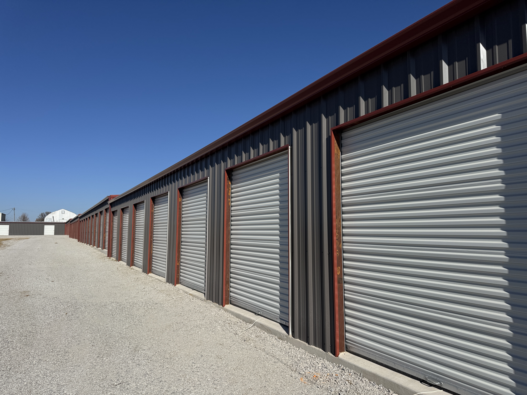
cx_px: 264
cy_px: 198
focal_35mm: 24
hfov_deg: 71.6
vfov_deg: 56.8
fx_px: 365
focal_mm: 6.76
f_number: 1.78
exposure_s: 1/10417
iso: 80
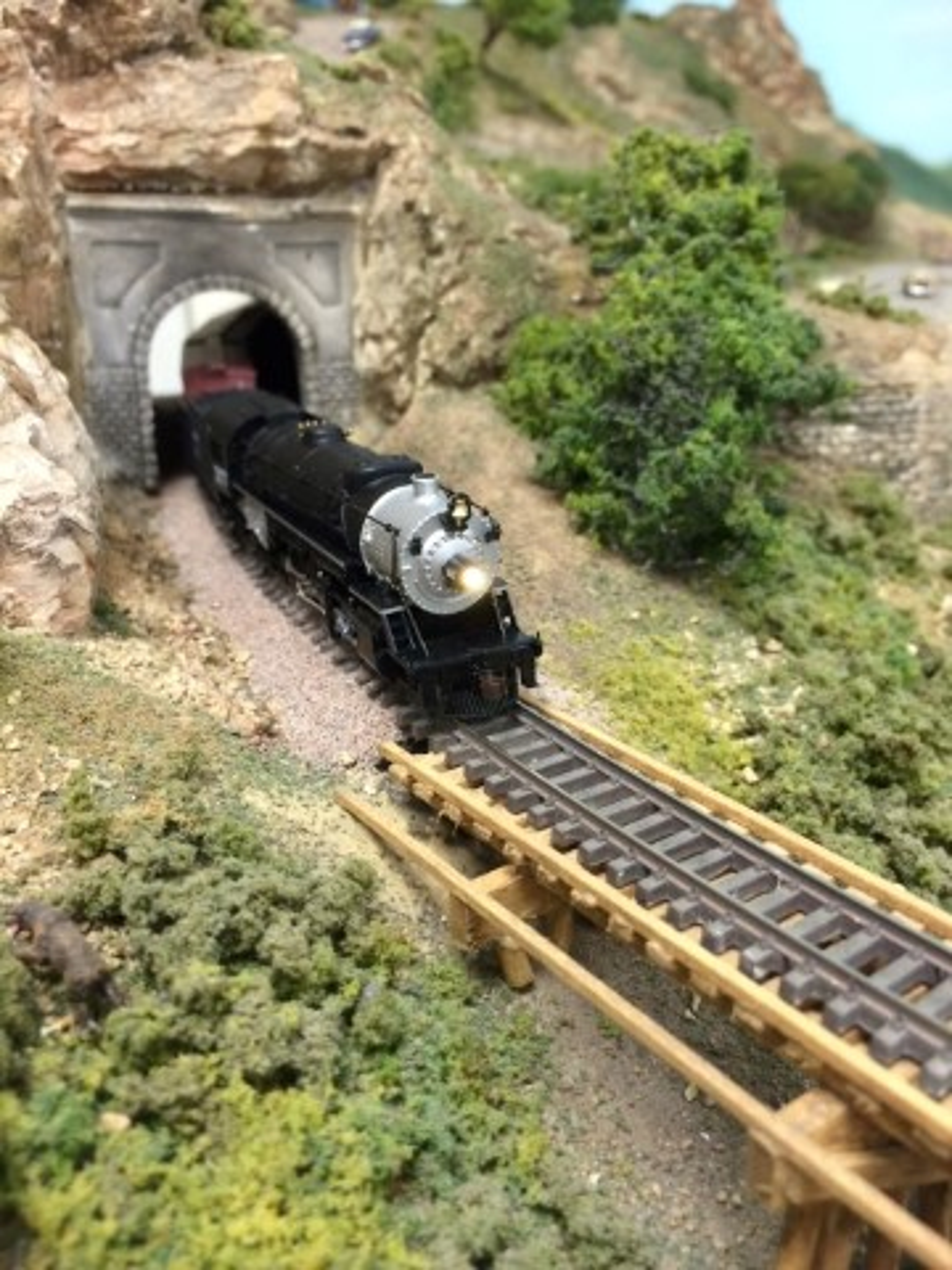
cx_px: 476
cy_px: 635
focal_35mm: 30
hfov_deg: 46.8
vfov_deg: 60.0
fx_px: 1100
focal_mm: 4.12
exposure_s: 1/30
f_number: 2.2
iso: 125
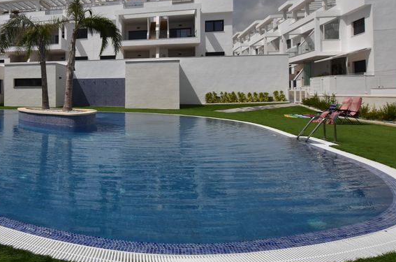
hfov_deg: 64.7
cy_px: 86
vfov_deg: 50.1
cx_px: 74
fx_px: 274
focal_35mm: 25
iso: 200
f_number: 10
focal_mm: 10
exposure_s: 1/1250
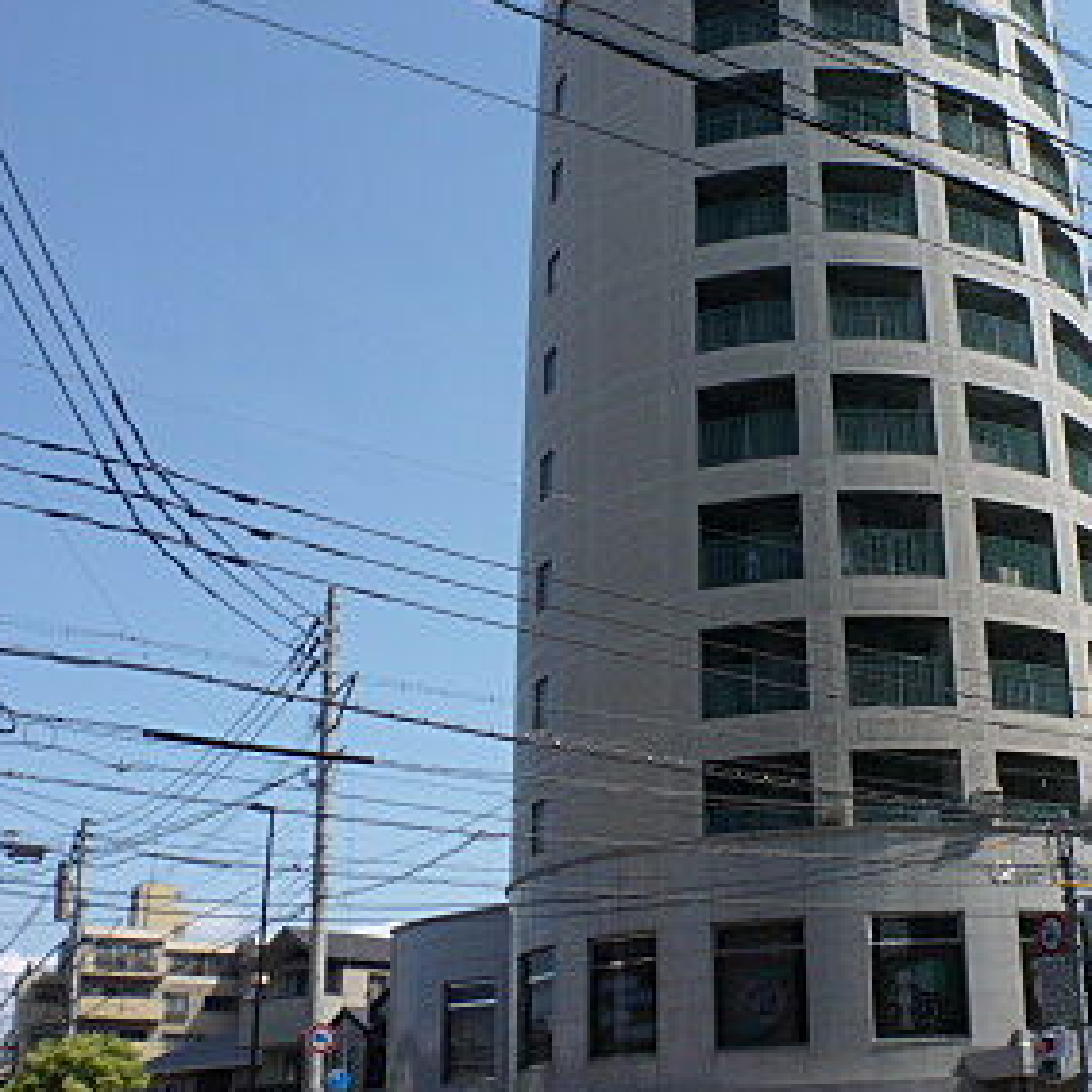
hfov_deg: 30.1
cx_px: 822
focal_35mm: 56
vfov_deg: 30.5
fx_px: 1999
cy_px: 424
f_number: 9
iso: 100
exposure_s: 1/200
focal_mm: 6
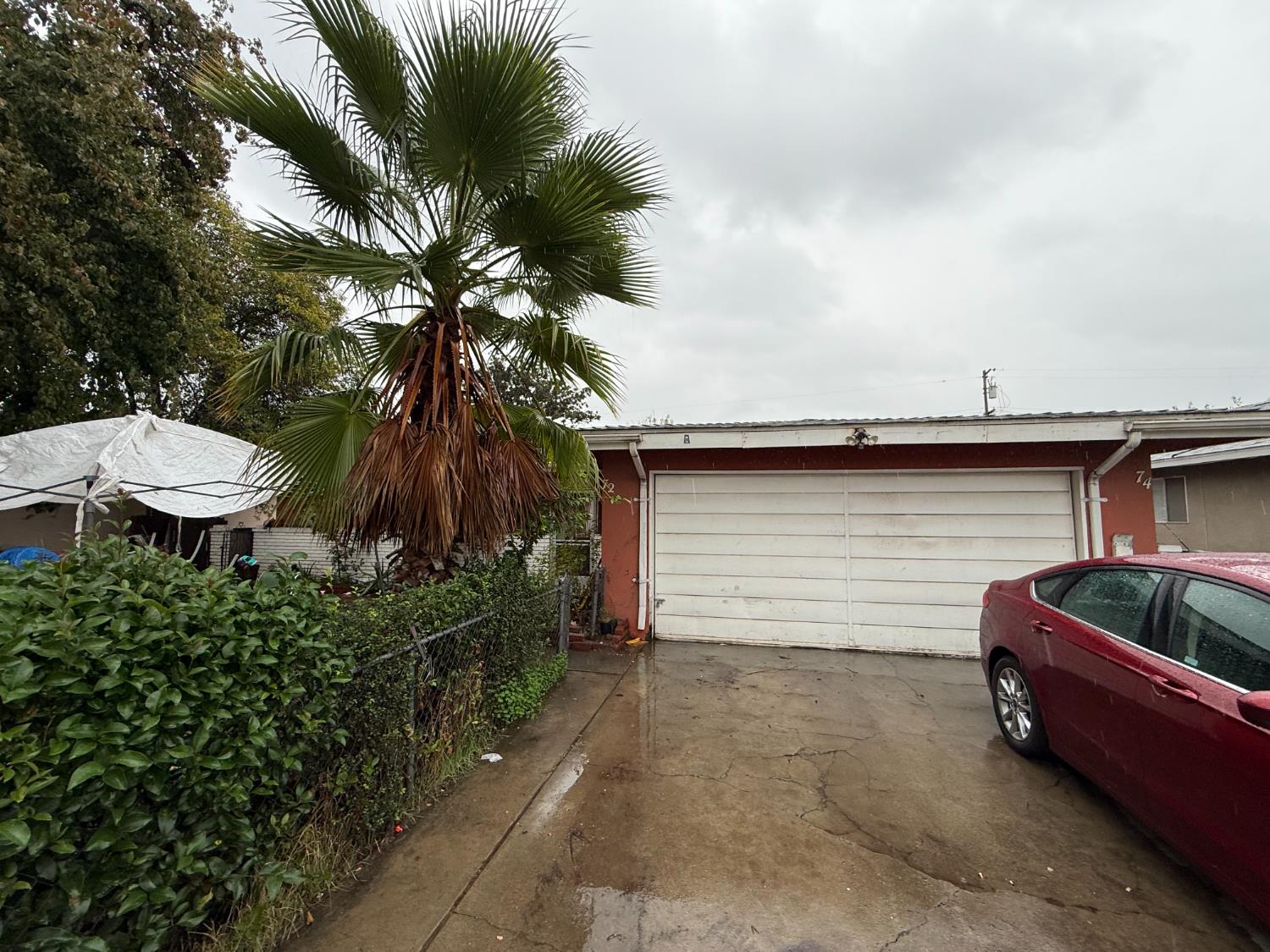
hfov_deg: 102.1
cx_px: 635
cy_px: 476
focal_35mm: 14
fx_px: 514
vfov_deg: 85.7
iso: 50
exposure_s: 1/361
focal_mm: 2.22
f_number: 2.2
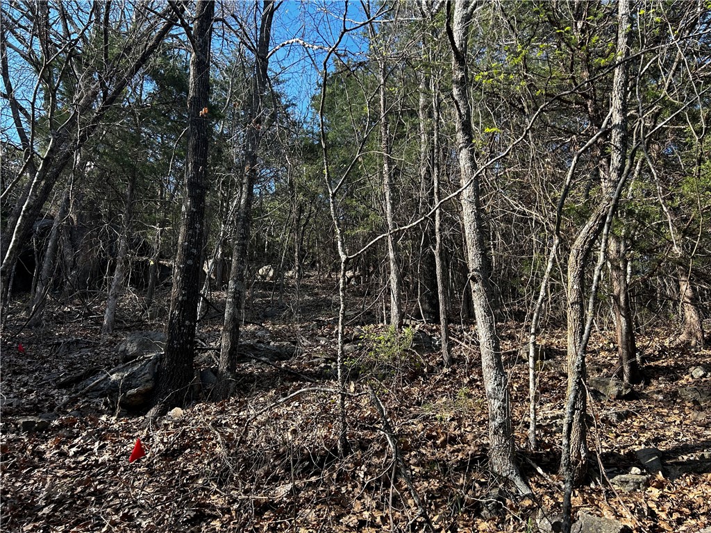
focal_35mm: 26
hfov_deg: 67.3
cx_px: 356
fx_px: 534
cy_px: 266
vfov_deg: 53.1
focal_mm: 5.7
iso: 50
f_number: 1.5
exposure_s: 1/611
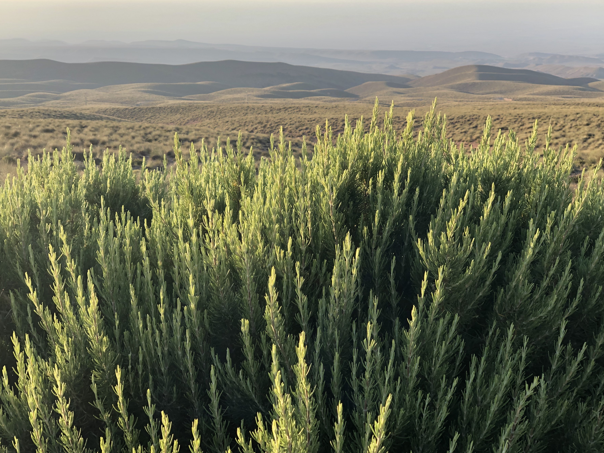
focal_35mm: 59
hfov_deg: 32.7
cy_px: 223
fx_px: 1029
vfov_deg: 24.8
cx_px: 295
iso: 16
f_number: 2.4
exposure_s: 1/136
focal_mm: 6
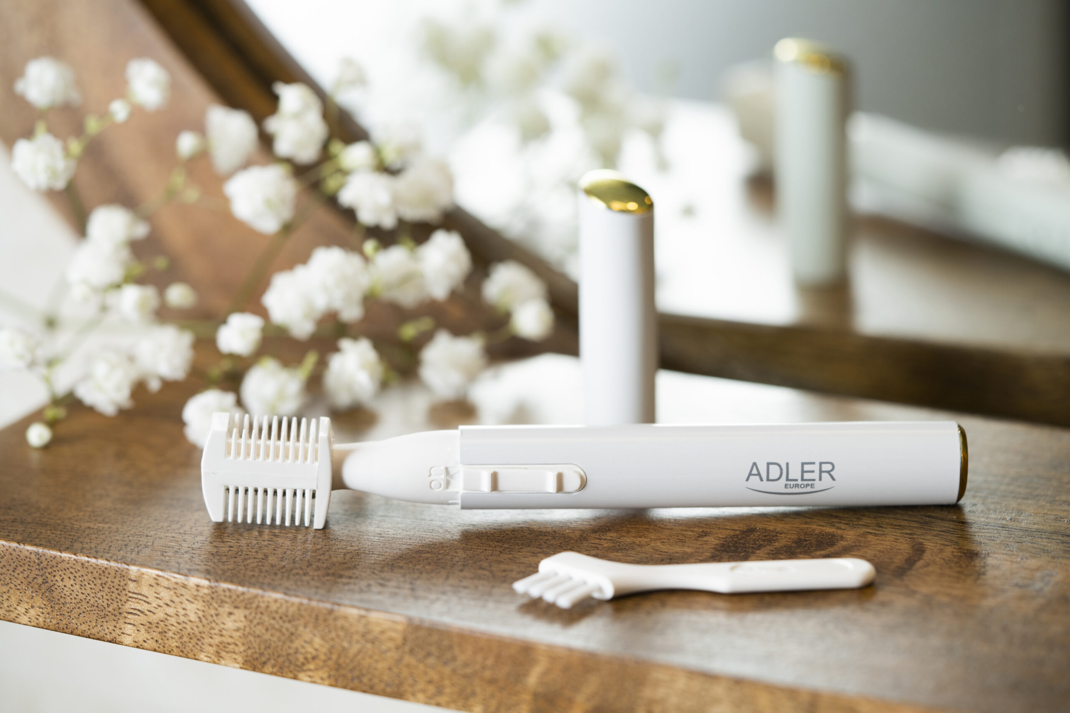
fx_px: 2675
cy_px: 356
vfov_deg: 15.2
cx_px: 535
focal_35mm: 90
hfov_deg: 22.6
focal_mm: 90
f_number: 4.5
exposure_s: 1/160
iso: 320
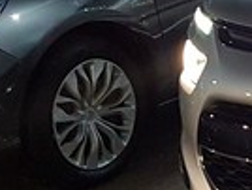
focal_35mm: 155
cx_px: 515
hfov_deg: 11.4
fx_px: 1130
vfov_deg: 9.6
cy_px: 66
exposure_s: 1/10
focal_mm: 4.2
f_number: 1.7
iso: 250
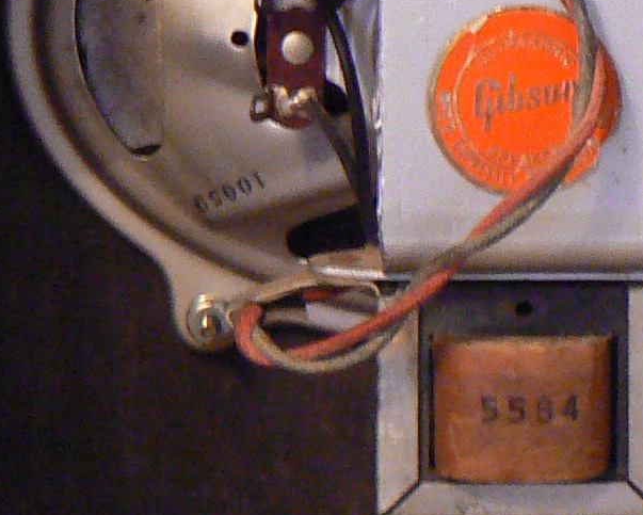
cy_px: 69
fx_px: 3122
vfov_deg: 9.4
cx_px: 591
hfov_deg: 11.7
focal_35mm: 164
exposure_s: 1/15
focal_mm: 6
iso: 200
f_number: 2.8
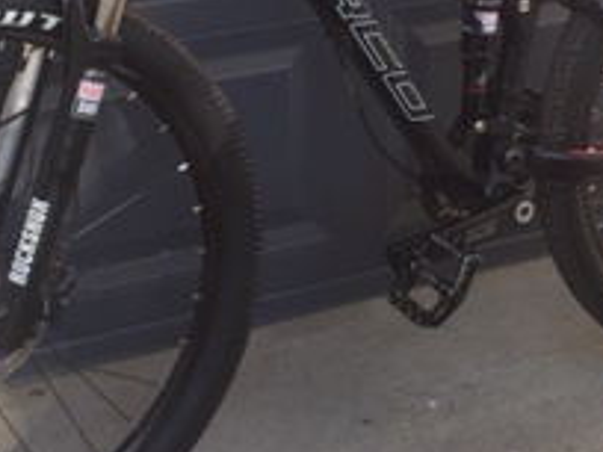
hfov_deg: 21.5
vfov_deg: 16.1
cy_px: 65
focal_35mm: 91
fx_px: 1585
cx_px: 364
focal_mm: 4.15
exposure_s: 1/120
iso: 40
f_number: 2.2
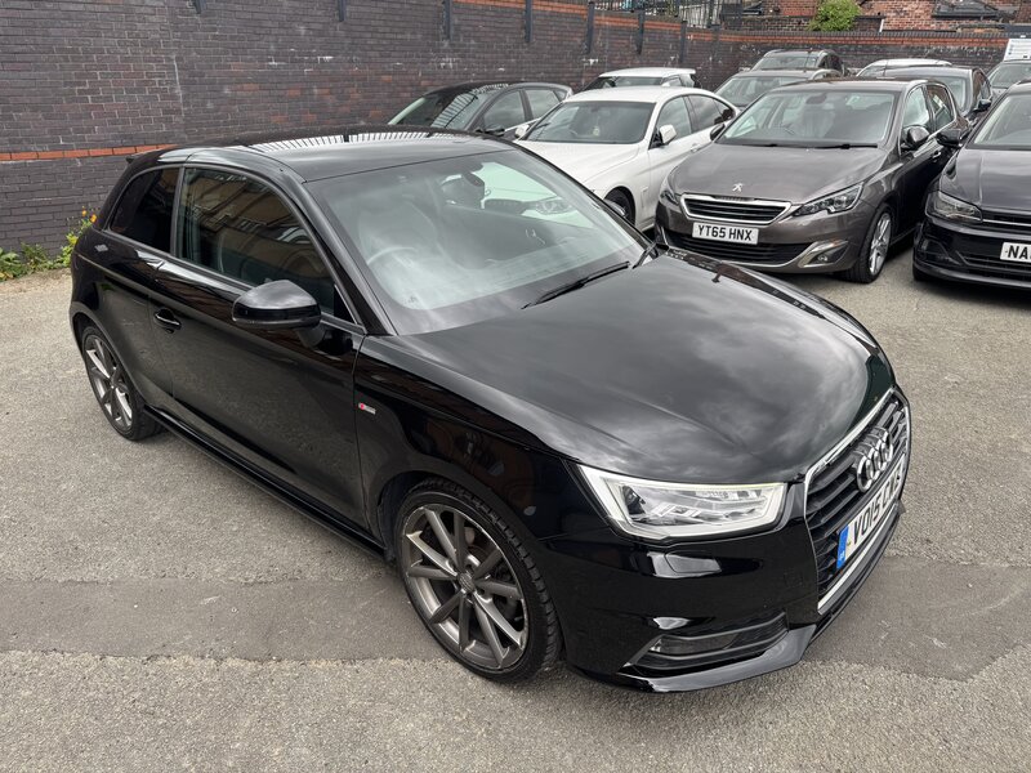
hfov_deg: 71.6
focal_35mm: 24
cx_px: 516
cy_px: 386
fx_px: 715
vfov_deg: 56.8
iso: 64
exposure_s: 1/216
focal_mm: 6.76
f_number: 1.78
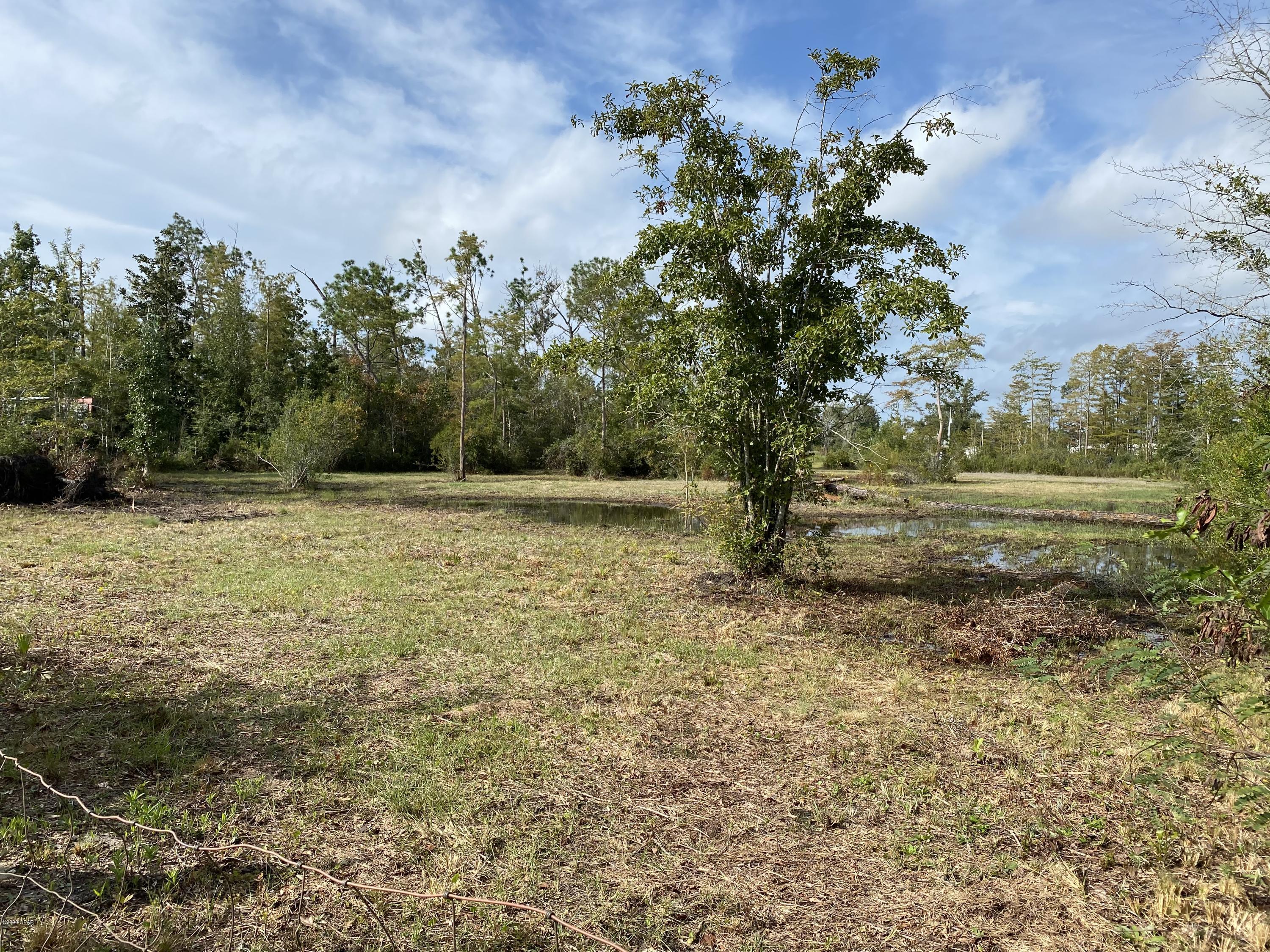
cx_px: 635
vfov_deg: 53.1
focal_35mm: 26
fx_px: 954
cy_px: 476
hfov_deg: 67.3
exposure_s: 1/2967
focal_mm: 4.25
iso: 32
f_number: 1.8
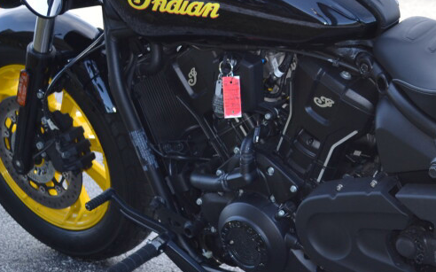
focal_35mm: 97
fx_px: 1152
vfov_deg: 13.5
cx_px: 424
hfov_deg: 20.8
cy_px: 128
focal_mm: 26
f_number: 4.2
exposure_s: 1/125
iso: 100
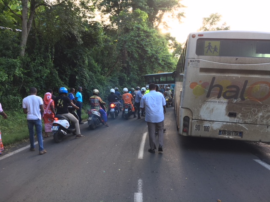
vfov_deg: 48.2
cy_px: 101
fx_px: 226
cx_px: 135
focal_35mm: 29
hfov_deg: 61.7
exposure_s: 1/50
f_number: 2.2
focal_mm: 4.15
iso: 25
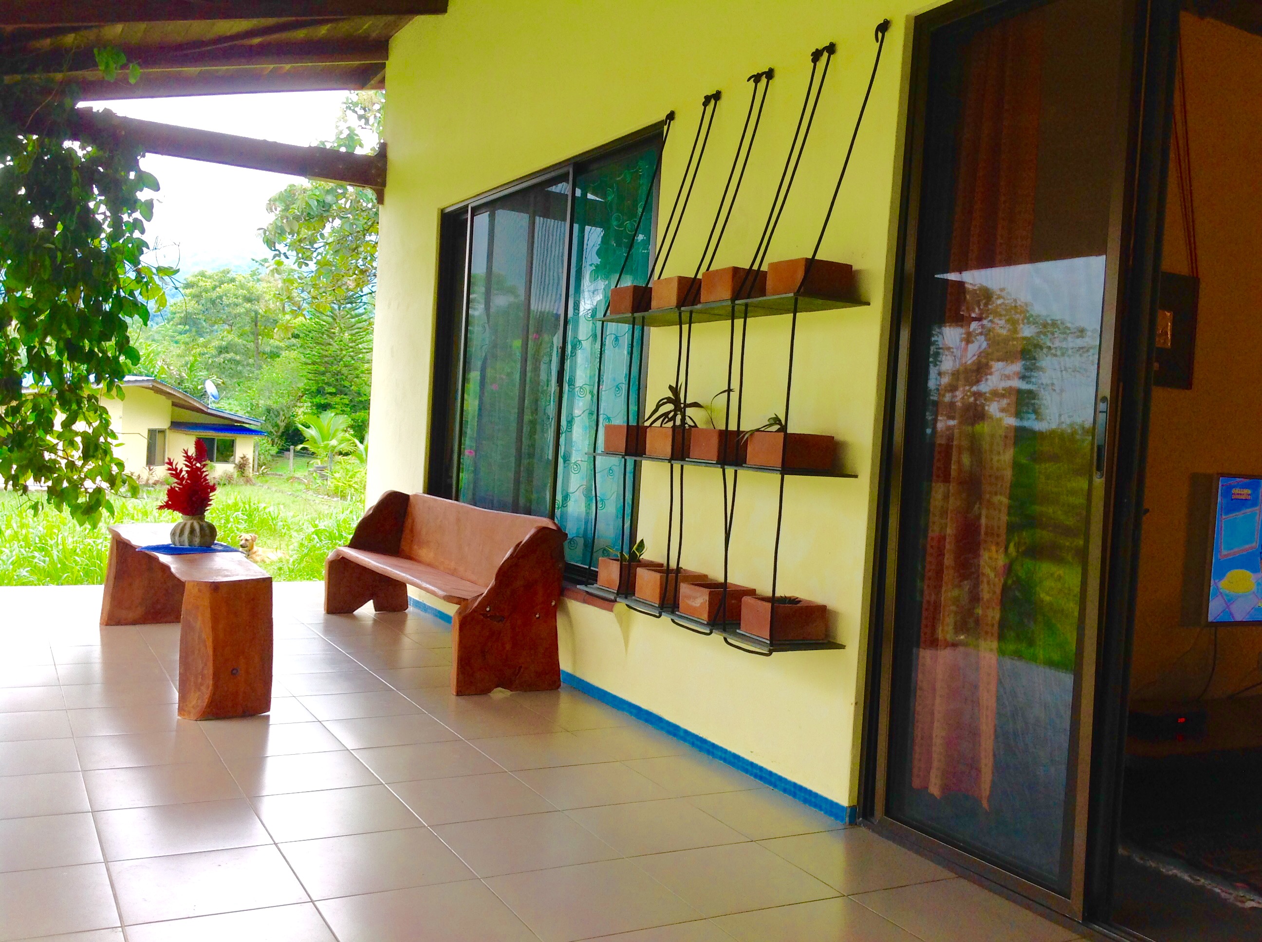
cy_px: 471
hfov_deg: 52.7
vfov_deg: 40.6
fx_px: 1274
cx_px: 631
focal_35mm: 35
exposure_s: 1/60
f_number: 2.4
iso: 80
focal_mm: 4.28
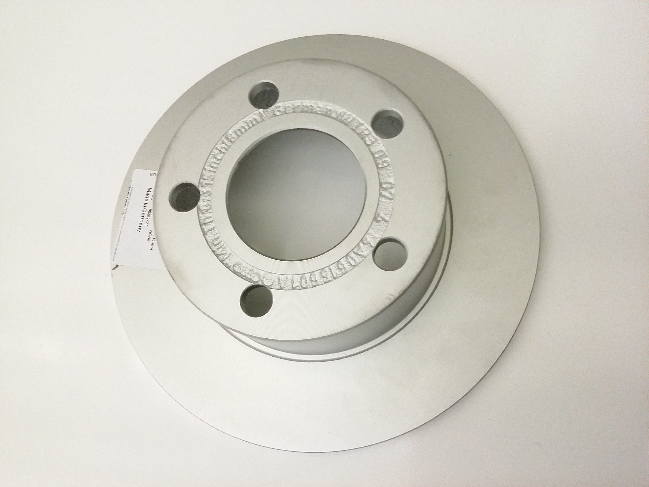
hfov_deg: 56.8
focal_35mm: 32
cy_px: 244
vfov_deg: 44.2
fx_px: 600
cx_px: 324
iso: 400
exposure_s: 1/15
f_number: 2.4
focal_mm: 3.4
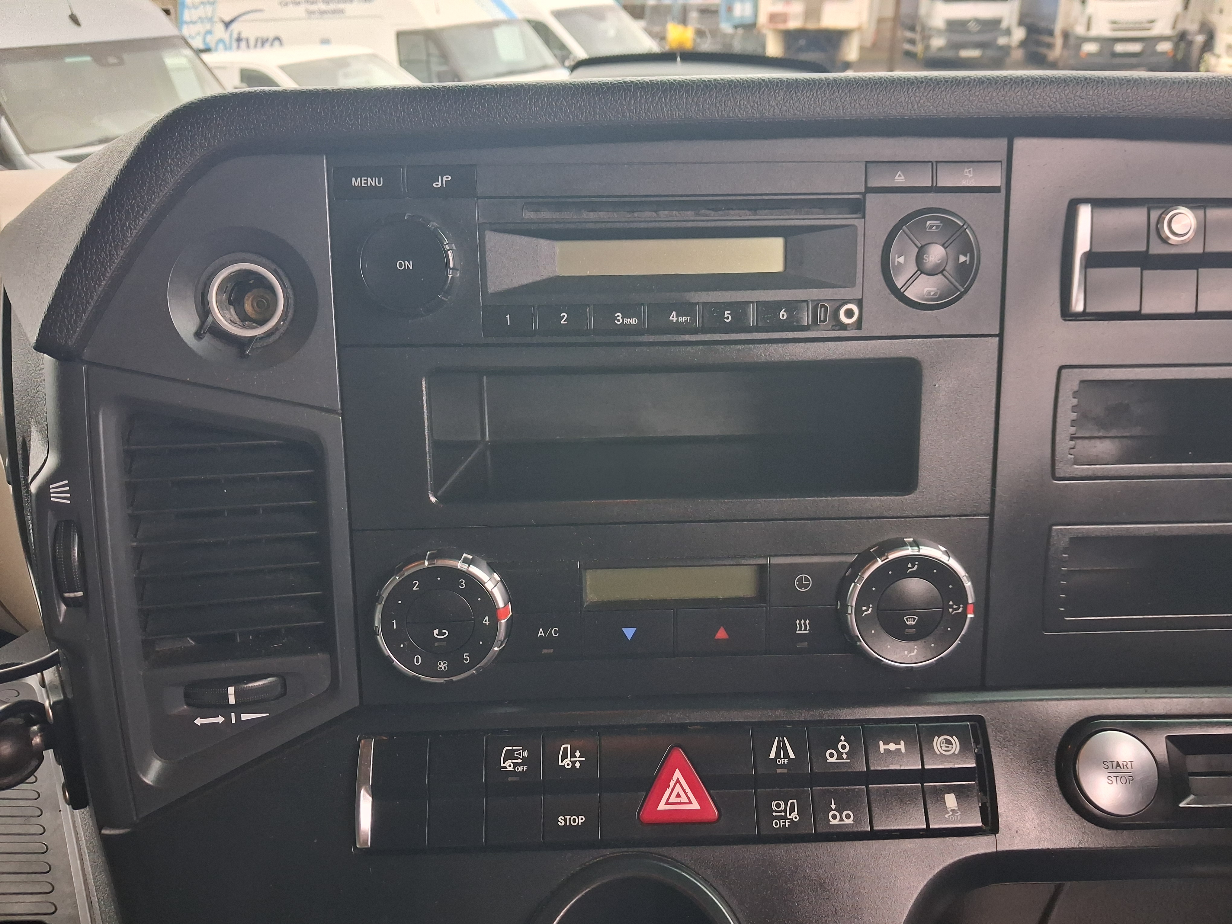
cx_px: 616
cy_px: 462
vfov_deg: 51.4
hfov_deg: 65.3
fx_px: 961
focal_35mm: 27
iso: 400
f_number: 1.8
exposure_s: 1/120
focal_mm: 4
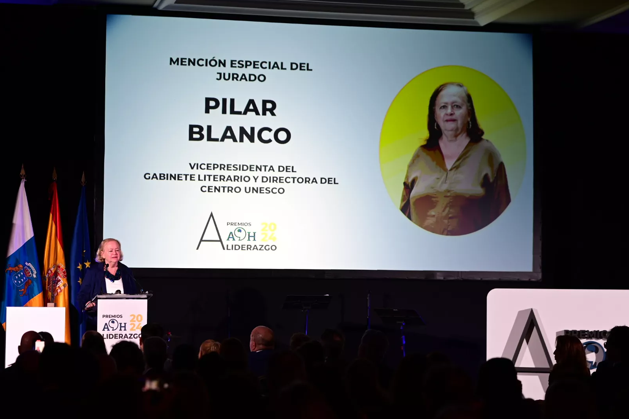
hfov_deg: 23.6
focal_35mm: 86
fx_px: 1502
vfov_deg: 15.9
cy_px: 209
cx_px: 317
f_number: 2.8
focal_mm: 85
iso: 1000
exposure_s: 1/400
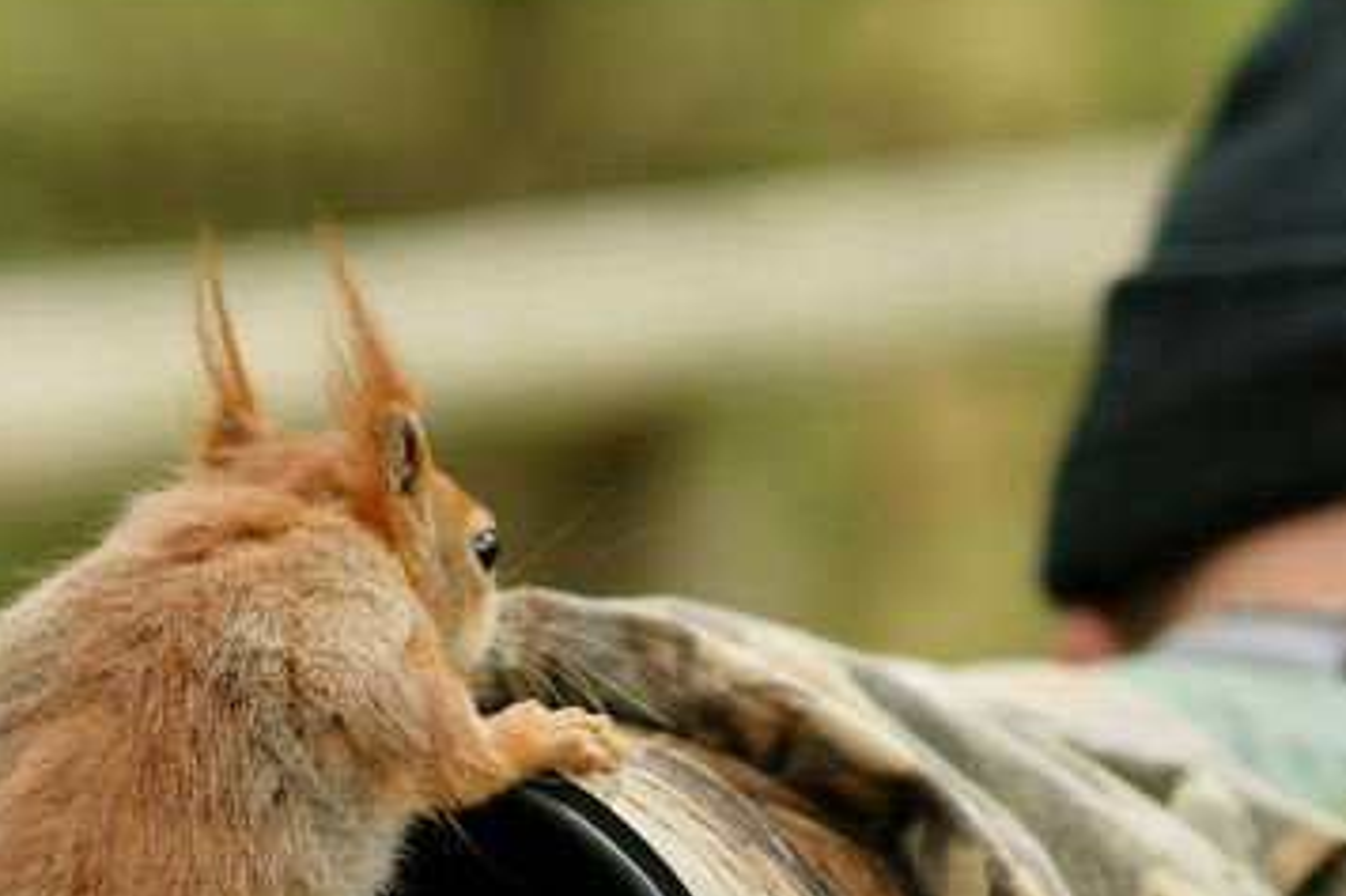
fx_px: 18731
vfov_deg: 2.7
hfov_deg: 4.1
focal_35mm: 501
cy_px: 873
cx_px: 616
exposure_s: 1/400
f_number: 2.8
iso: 250
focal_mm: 135
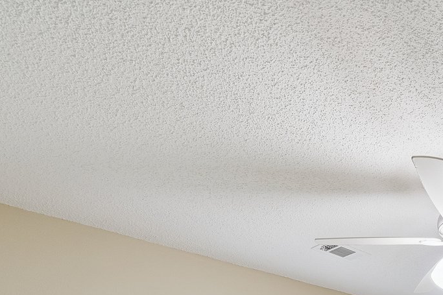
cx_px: 466
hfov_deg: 43.5
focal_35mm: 36
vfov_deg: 27.8
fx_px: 443
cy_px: 419
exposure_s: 1/10
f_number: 8
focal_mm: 12
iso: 640
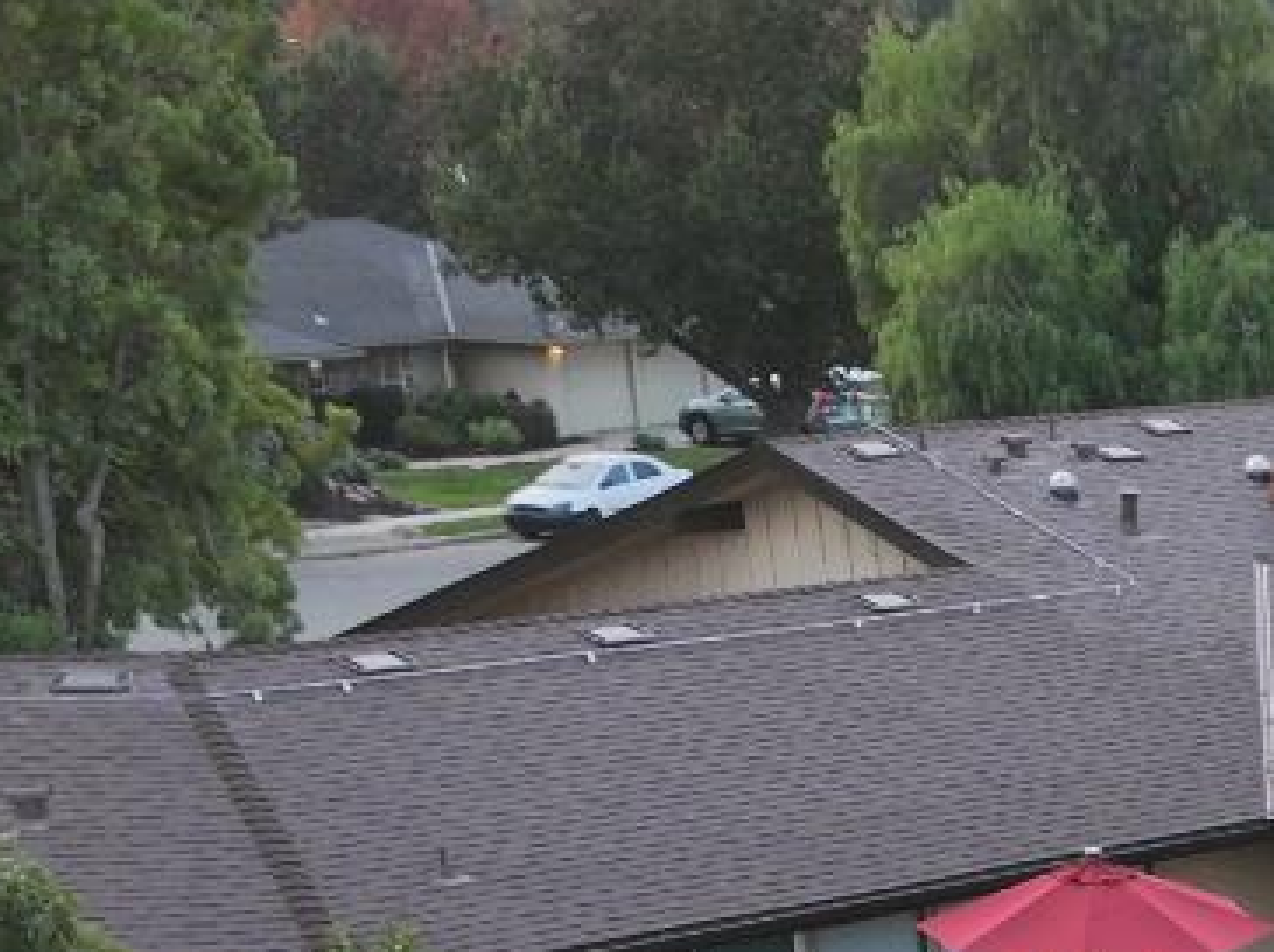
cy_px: 1850
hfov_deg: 17.4
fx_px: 3639
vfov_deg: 13.1
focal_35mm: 99
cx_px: 2030
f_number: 2.8
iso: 240
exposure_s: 1/100
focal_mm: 12.29
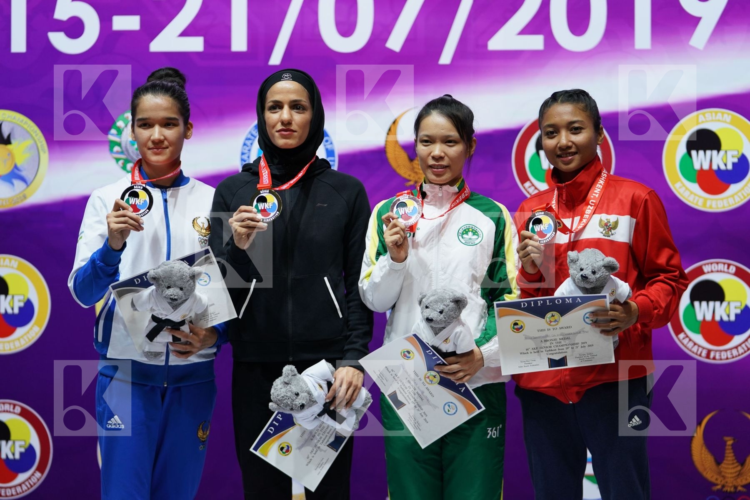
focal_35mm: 109
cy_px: 250
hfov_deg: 18.8
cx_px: 375
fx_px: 2271
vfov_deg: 12.6
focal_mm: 109
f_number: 2.8
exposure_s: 1/250
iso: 640
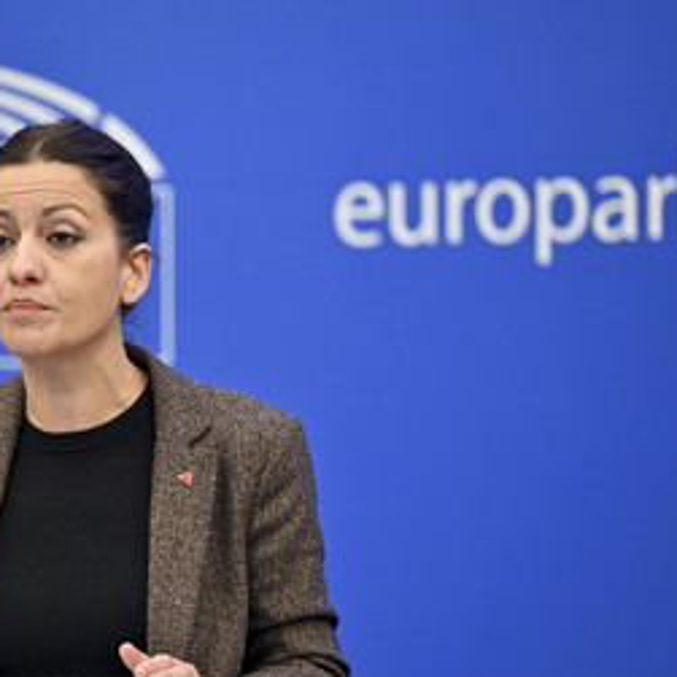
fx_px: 5731
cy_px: 383
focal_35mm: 259
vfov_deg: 6.8
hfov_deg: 6.8
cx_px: 241
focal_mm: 170
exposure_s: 1/160
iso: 640
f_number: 2.8
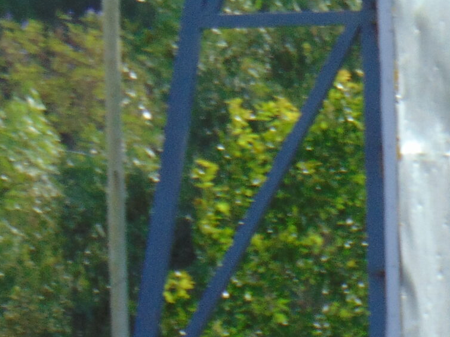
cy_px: 570
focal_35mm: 557
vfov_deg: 2.7
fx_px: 7239
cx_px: 688
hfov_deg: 3.5
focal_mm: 29.5
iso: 80
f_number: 4
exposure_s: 1/400
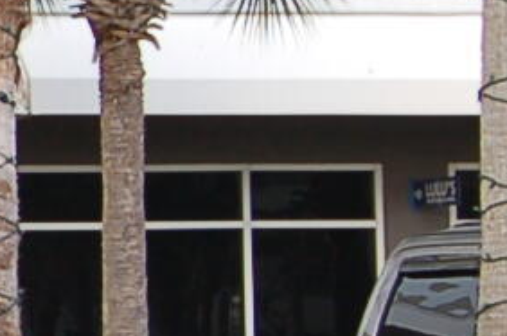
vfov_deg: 4.8
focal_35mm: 288
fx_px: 4049
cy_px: 66
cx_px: -814
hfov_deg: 6.7
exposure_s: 1/160
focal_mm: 24
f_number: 6.3
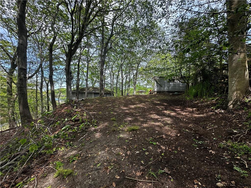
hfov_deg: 102.1
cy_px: 94
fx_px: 102
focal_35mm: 14
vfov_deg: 85.7
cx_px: 126
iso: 40
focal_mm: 2.22
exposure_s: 1/292
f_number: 2.2
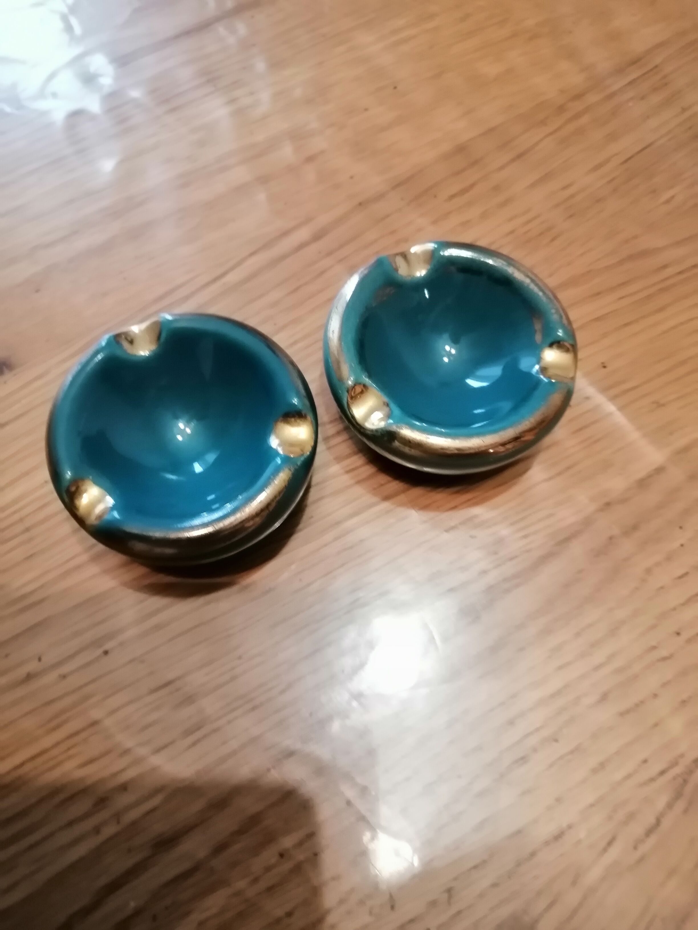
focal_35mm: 26
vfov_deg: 67.3
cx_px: 349
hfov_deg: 53.1
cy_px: 465
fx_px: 699
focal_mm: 3.96
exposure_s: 1/33.3
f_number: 1.8
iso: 500
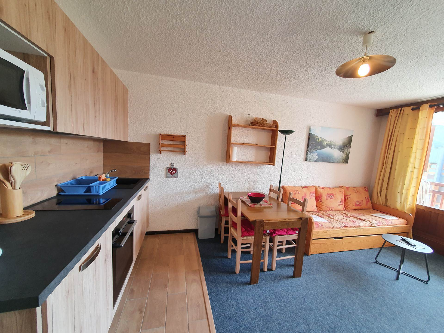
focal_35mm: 13
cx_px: 222
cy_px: 166
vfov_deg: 89.9
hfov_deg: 106.2
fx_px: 167
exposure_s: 1/50
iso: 80
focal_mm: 1.8
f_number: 2.2
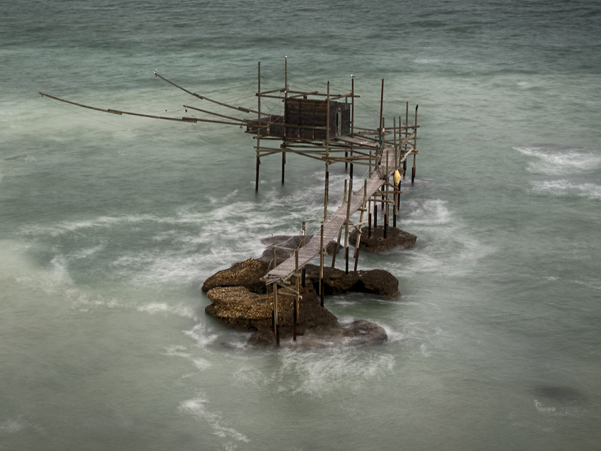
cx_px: 153
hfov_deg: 25.7
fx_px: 1302
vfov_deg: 19.6
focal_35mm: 75
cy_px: 157
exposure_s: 4
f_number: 11
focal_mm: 35
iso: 100
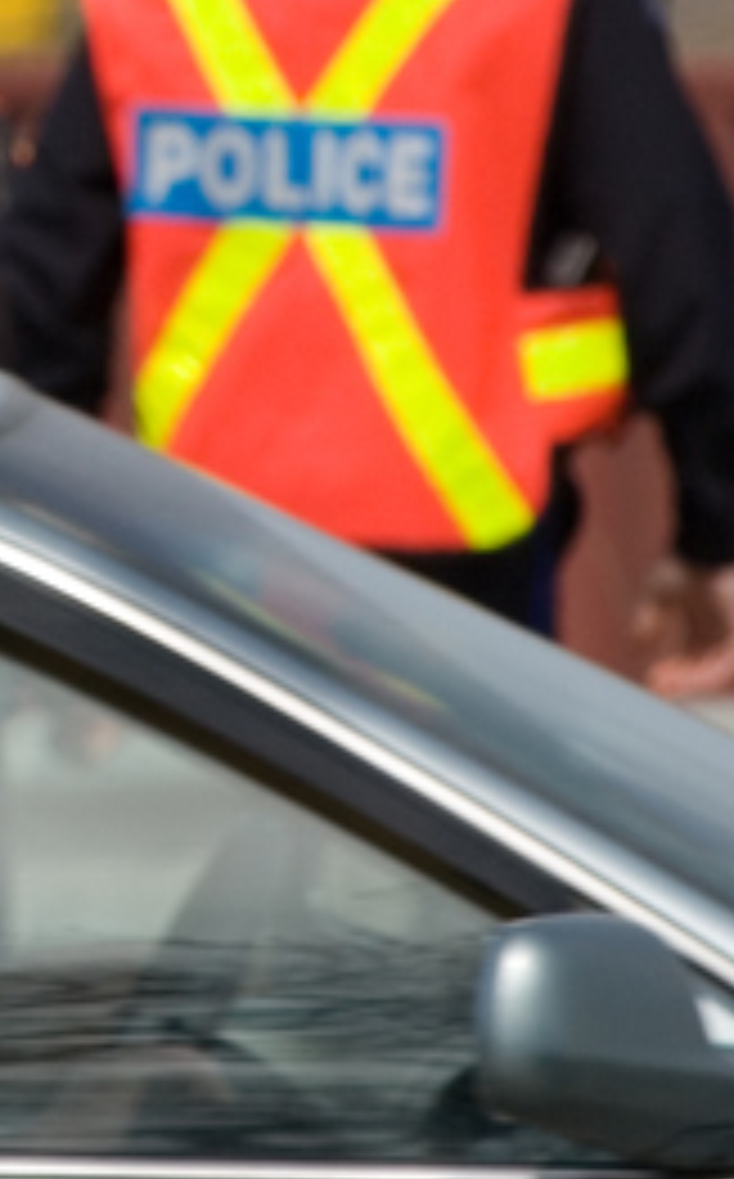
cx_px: -763
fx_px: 40782
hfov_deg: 1.0
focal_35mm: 1270
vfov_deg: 1.7
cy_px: 117
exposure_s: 1/800
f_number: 8
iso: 200
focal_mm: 300
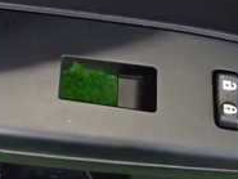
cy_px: -58
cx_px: -78
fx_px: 557
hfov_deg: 21.6
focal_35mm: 81
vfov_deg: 17.1
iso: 640
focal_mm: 4.5
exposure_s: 1/30
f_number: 2
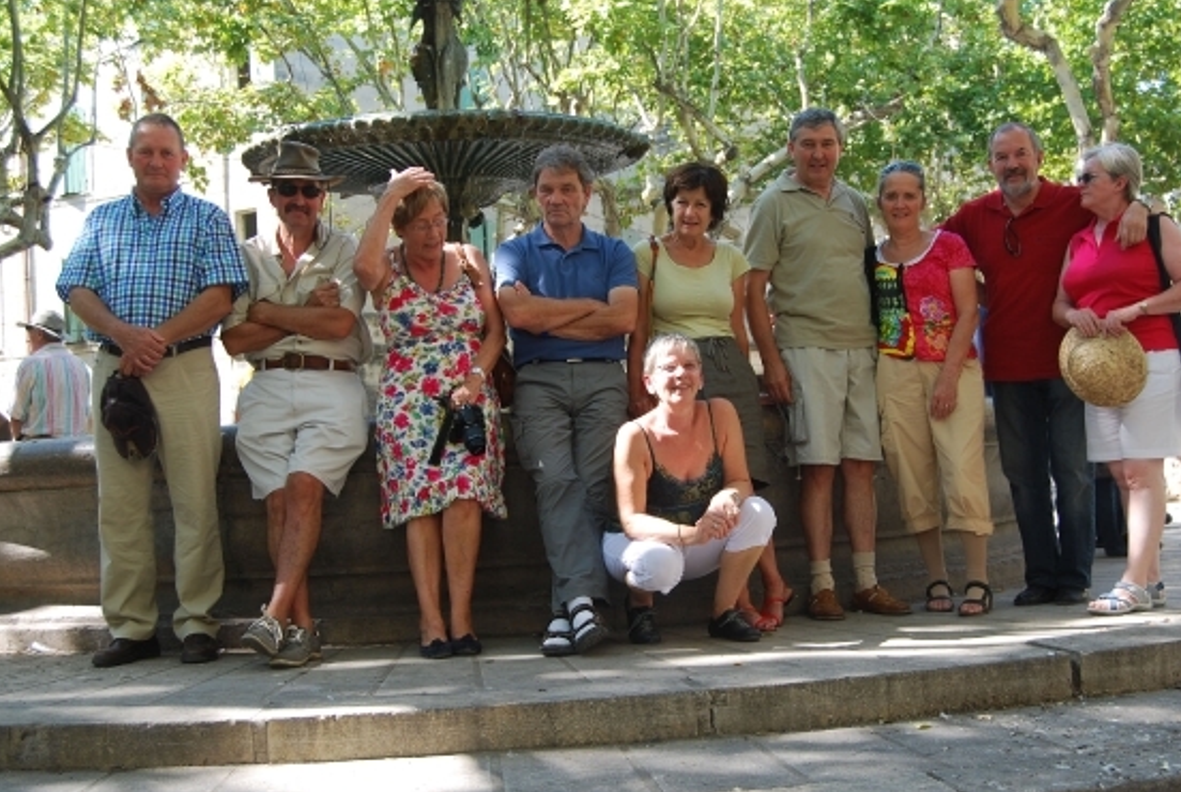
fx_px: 1661
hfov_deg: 39.1
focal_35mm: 51
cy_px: 402
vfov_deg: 26.8
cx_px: 625
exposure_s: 1/125
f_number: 5.6
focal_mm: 31
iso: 200
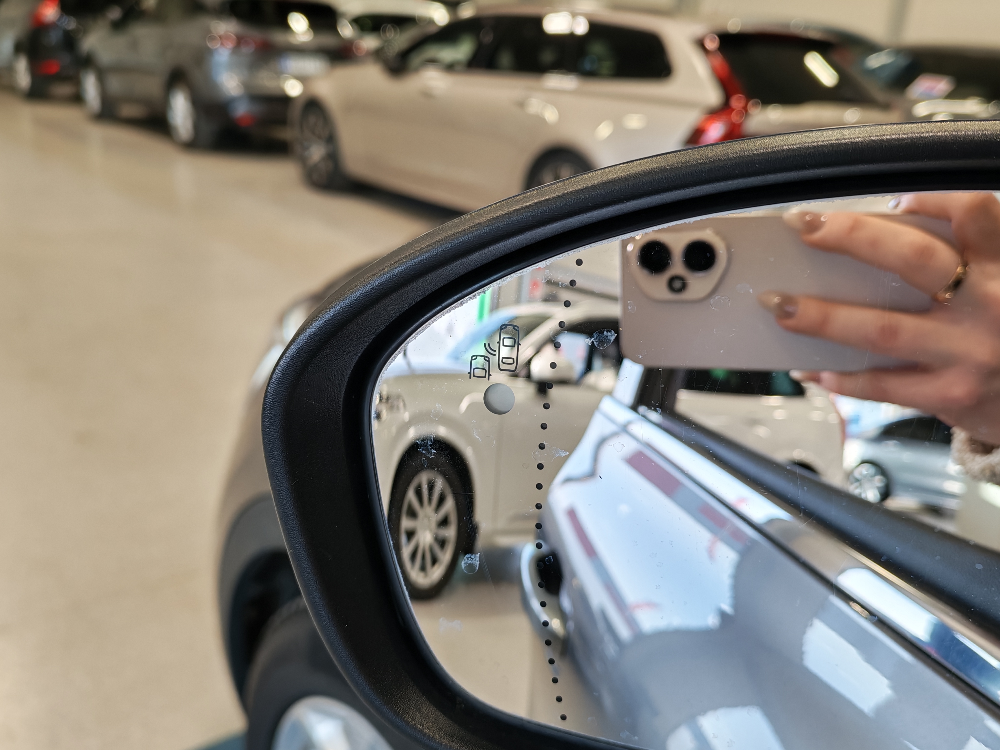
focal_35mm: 33
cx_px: 500
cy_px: 375
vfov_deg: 42.9
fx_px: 953
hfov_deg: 55.4
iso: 125
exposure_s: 1/100
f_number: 1.9
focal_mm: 6.12
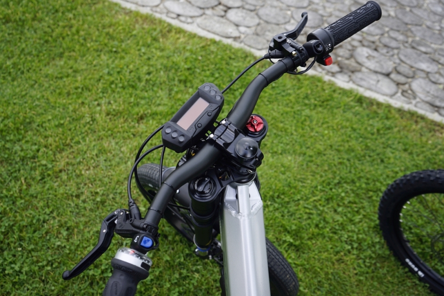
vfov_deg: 41.1
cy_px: 148
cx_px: 222
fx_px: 395
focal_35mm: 32
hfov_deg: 58.7
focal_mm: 32
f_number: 5.6
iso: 100
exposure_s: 1/80
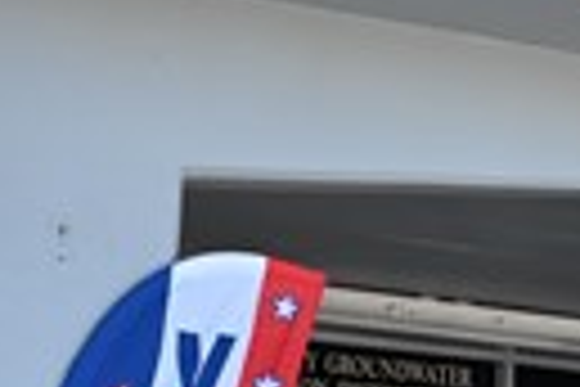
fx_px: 2948
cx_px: 755
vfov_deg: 7.2
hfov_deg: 11.0
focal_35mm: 183
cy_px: 835
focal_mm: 37
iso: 320
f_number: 5.3
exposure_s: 1/500
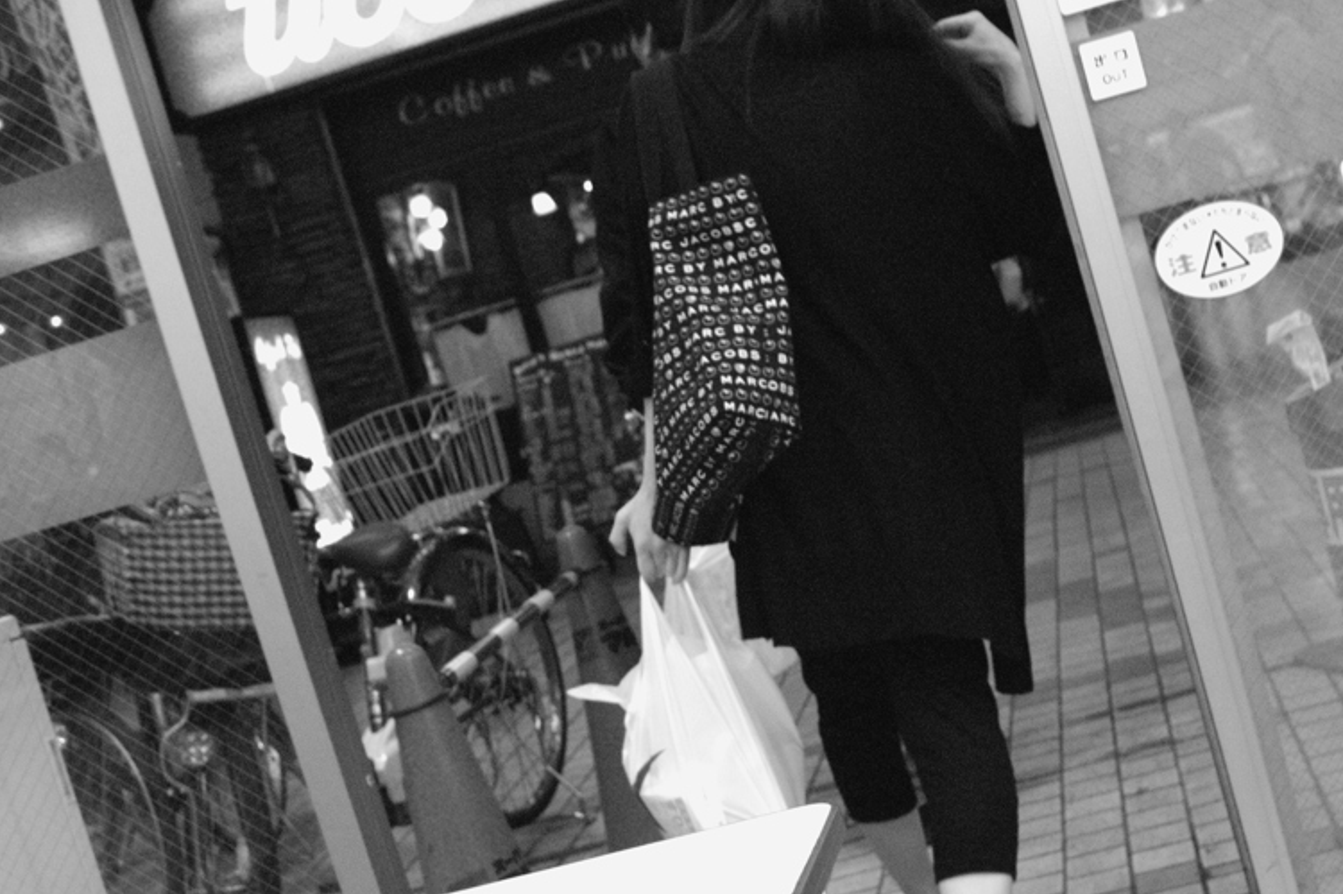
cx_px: 808
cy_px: 520
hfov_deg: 35.5
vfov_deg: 24.1
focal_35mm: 56
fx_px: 2088
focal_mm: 24.2
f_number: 4.5
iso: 800
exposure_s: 1/125
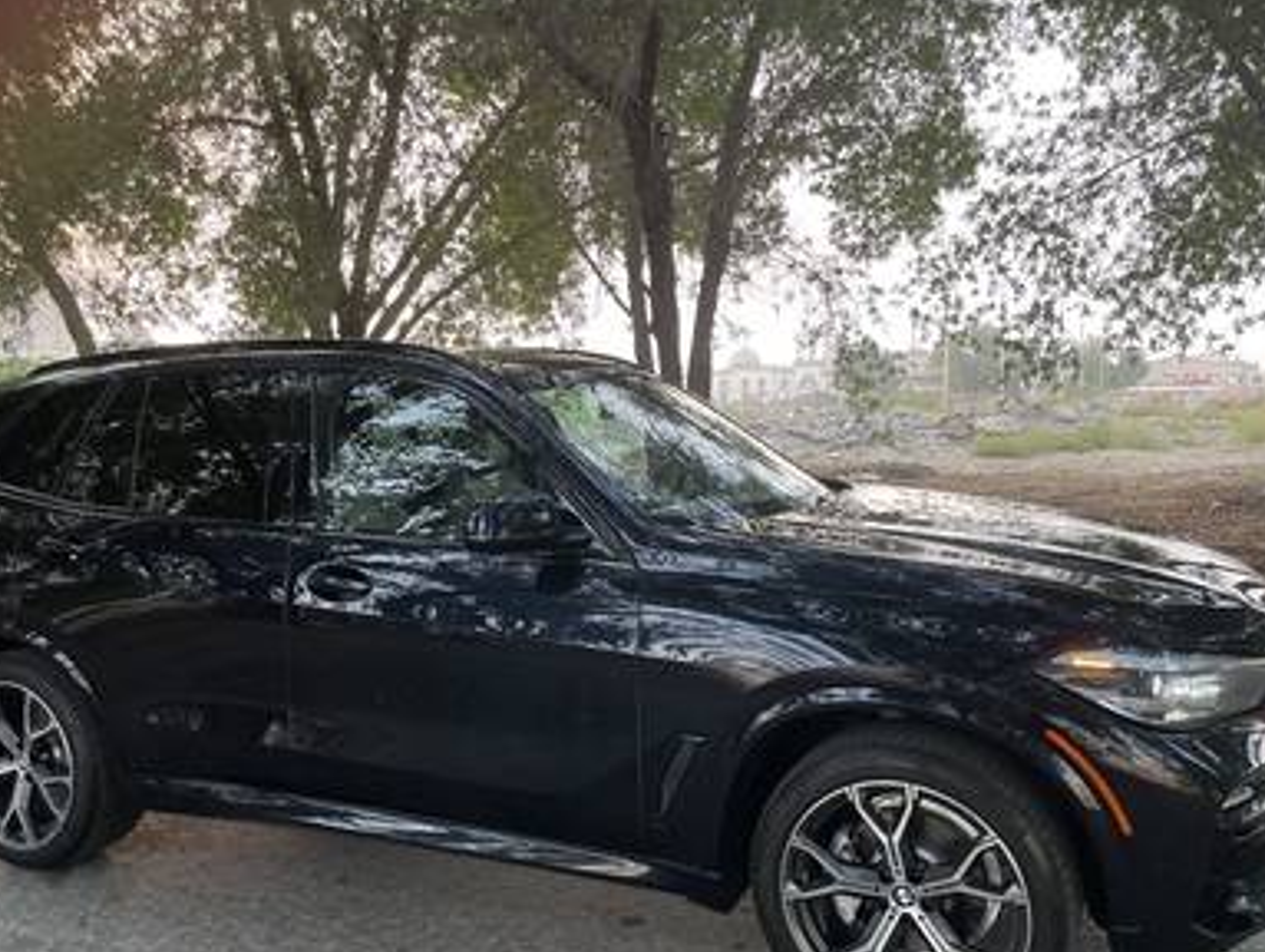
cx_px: 623
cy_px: 531
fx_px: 1134
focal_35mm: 31
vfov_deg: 45.4
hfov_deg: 58.3
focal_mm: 4.2
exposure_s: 1/121
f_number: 1.6
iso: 125
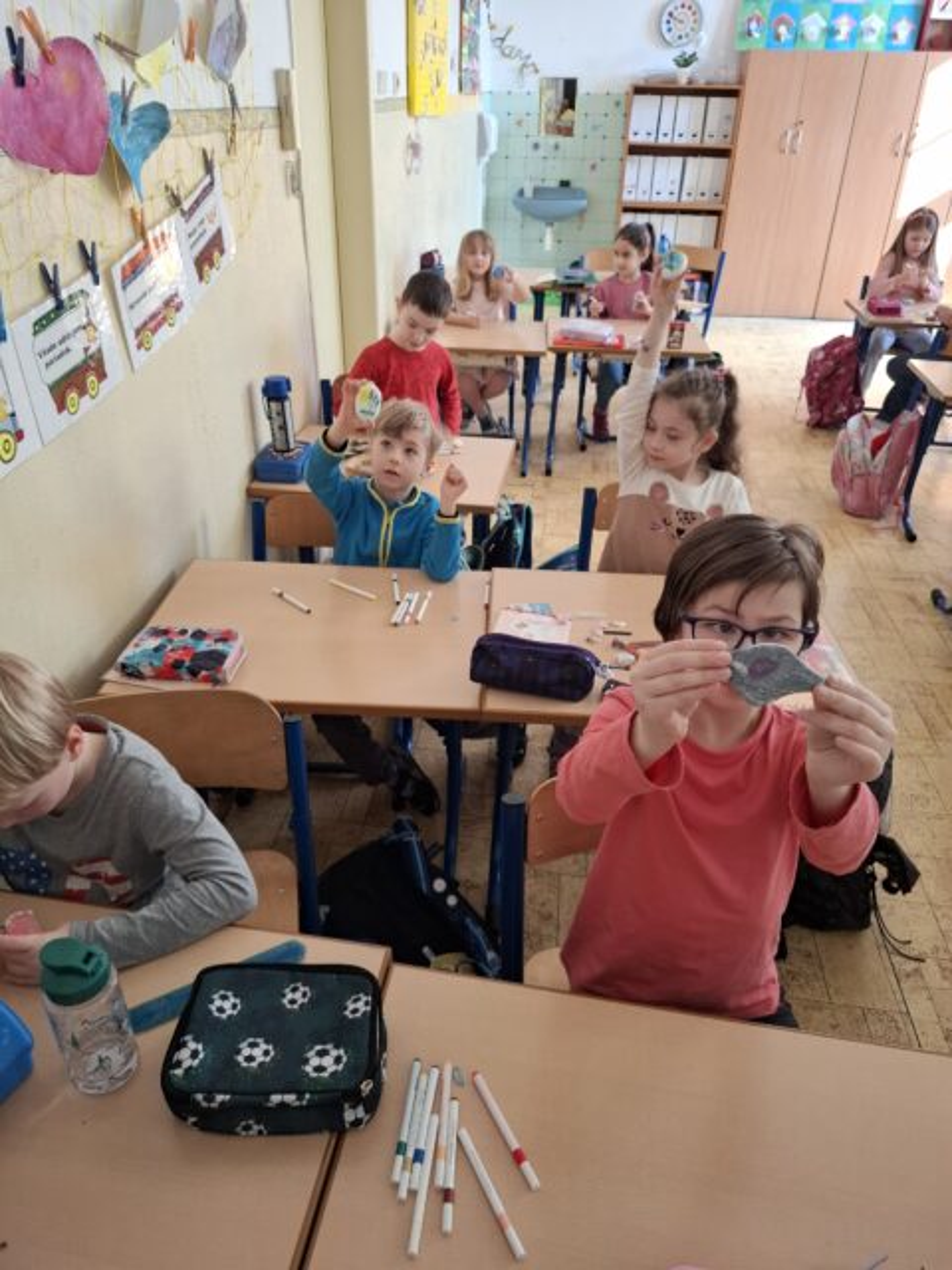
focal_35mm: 23
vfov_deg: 73.9
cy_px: 635
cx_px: 476
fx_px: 843
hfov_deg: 58.9
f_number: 1.8
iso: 200
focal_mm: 5.54
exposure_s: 1/100
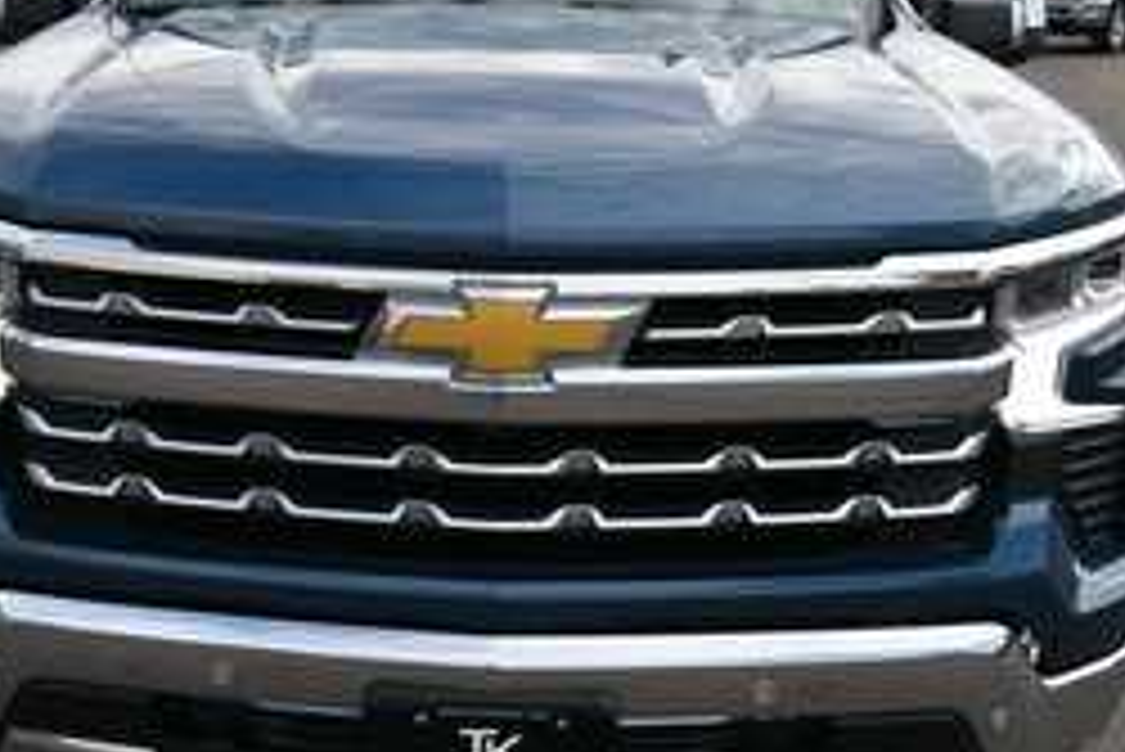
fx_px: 1501
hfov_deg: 40.9
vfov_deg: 28.1
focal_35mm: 48
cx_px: 450
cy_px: 313
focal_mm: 20
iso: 160
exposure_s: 1/250
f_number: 8
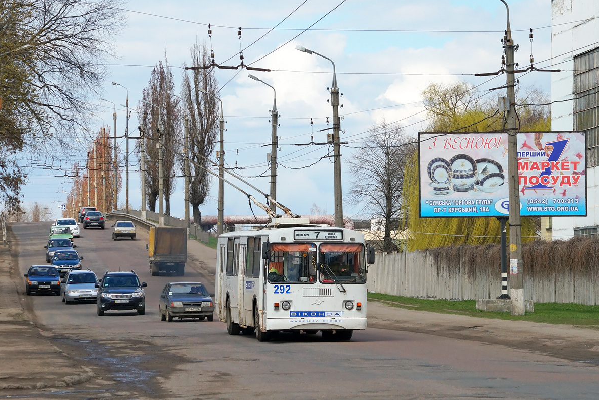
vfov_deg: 10.7
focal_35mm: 129
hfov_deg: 15.9
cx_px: 300
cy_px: 200
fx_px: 2138
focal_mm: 85
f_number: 10
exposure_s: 1/1000
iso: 400
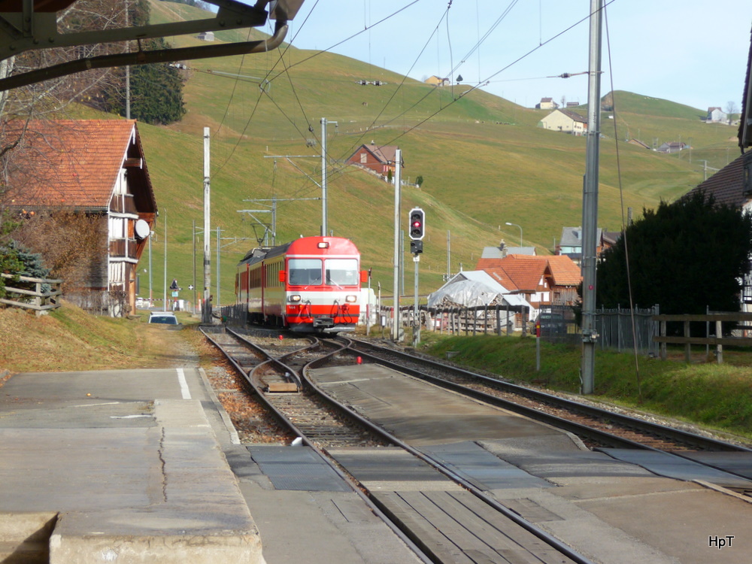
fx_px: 2781
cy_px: 282
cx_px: 376
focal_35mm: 128
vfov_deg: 11.6
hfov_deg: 15.4
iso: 100
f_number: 4.7
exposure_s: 1/320
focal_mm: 21.8
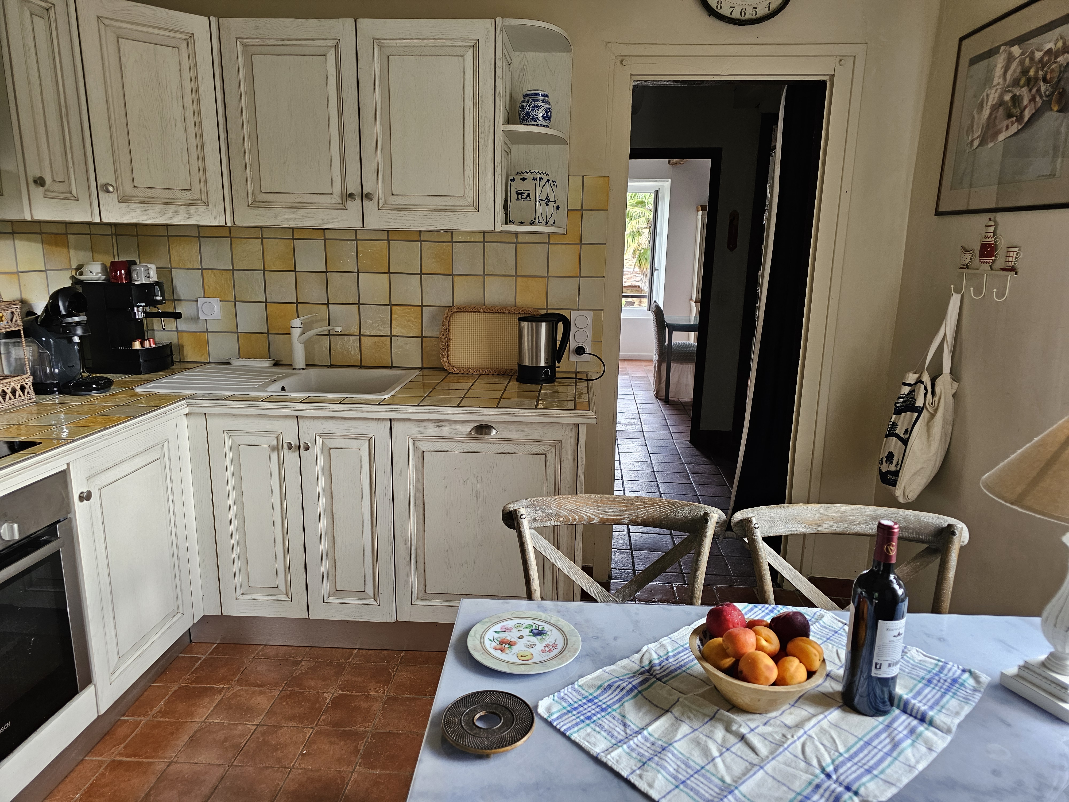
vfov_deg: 58.9
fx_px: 710
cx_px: 534
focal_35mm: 23
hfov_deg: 73.9
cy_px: 401
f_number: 1.7
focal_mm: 6.3
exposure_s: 1/100
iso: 125
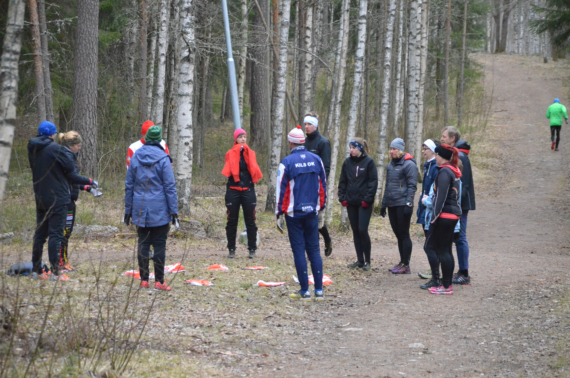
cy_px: 189
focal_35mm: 174
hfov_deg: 11.8
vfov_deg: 7.9
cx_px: 285
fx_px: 2749
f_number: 6.3
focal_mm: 116
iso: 6400
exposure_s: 1/1600
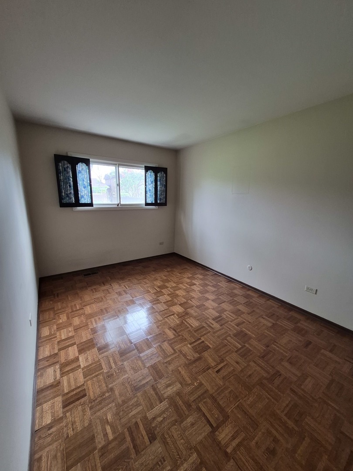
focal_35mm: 13
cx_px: 176
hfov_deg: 89.9
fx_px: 177
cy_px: 236
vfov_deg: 106.2
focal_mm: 1.74
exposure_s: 1/60
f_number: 2.2
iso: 320
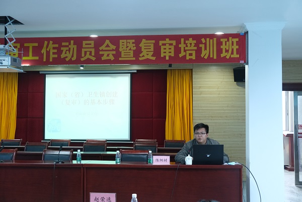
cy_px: 101
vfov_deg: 29.2
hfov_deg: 42.7
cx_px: 151
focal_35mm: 46
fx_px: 386
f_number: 4.3
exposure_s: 1/45
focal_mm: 30.9
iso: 2500
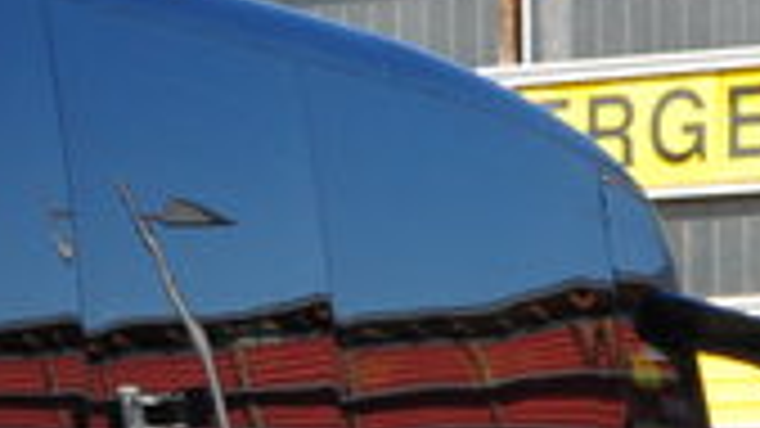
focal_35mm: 335
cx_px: -1201
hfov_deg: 6.1
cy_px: 430
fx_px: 6750
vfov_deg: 3.6
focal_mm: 30
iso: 200
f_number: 8
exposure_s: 1/250
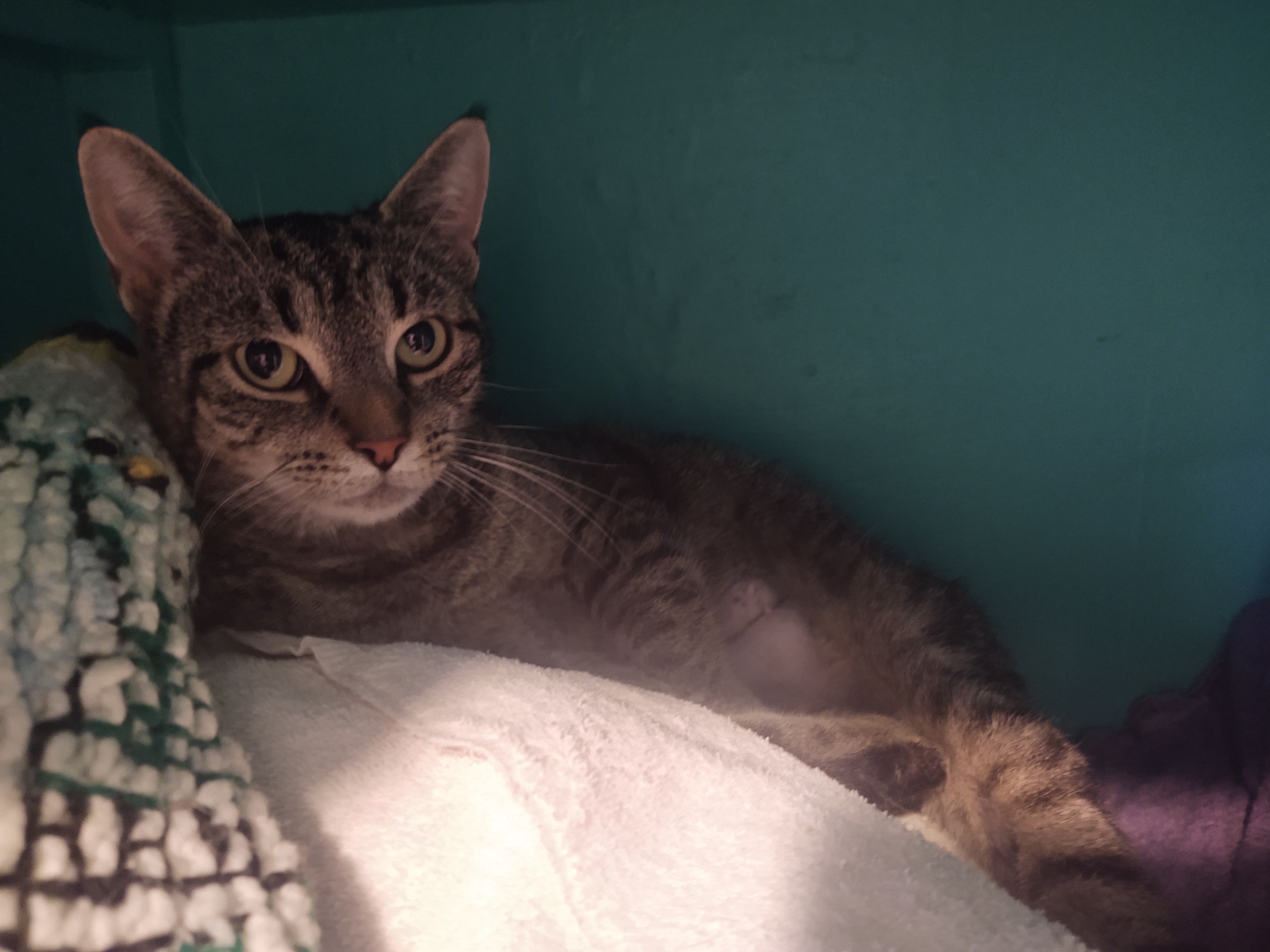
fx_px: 991
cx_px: 635
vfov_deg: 51.4
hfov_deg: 65.3
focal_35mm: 27
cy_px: 476
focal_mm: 4.75
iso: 366
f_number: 1.7
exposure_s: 1/20
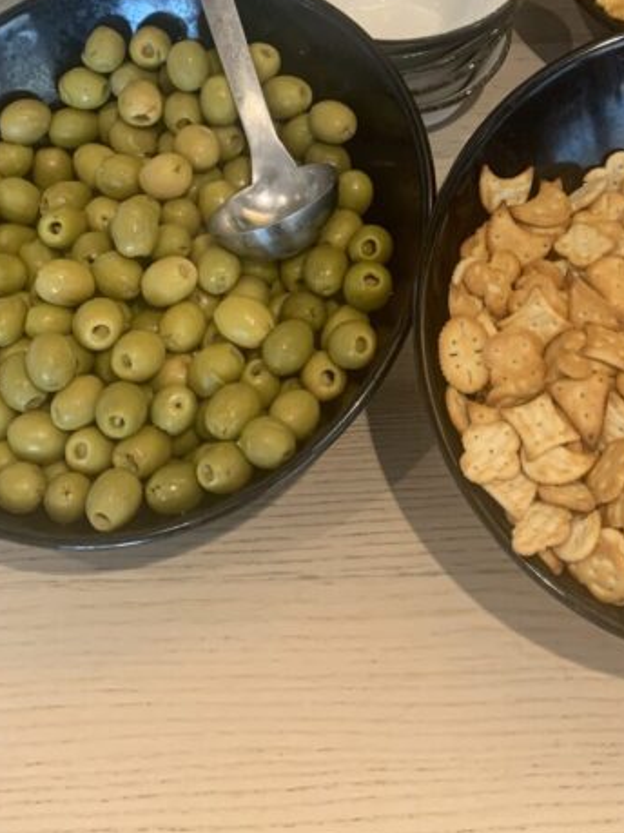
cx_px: 472
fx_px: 1395
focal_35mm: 58
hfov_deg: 24.9
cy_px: 0
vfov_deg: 30.8
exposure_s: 1/50
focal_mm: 4.25
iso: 100
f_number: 1.8
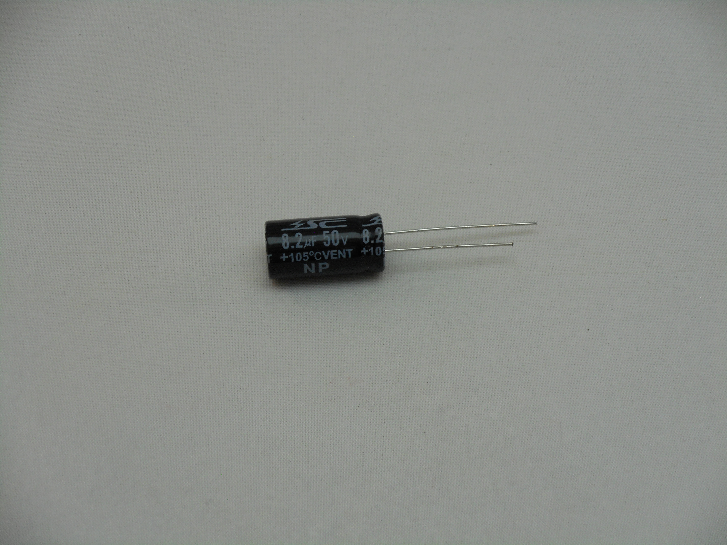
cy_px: 272
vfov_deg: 14.5
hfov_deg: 19.3
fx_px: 2142
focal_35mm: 102
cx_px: 364
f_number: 5.8
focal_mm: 18.2
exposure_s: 1/60
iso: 140
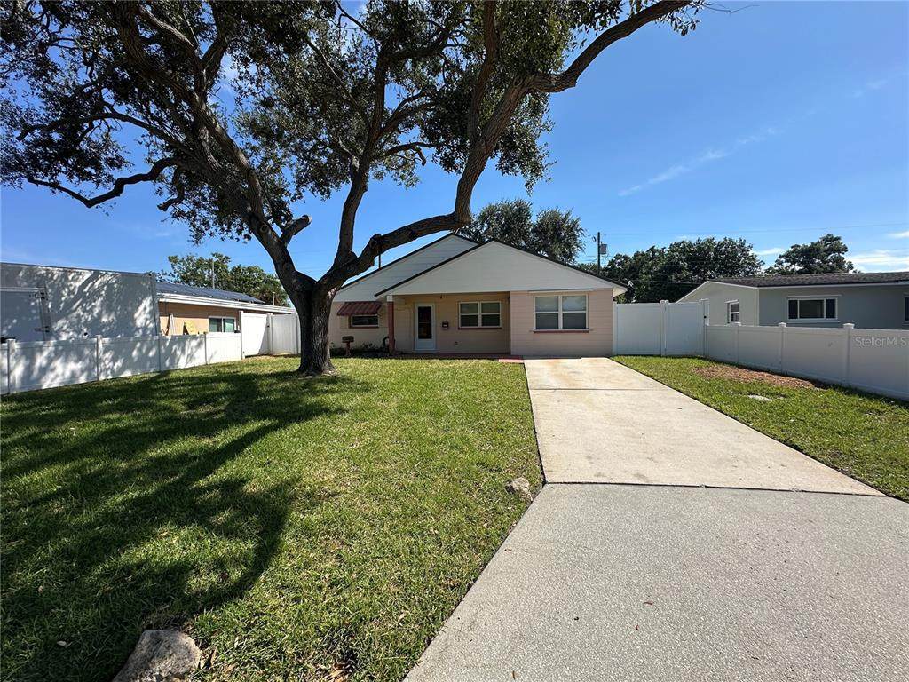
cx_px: 454
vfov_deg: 85.7
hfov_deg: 102.1
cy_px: 341
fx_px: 368
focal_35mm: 14
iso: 50
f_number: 2.2
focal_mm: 2.22
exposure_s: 1/2092
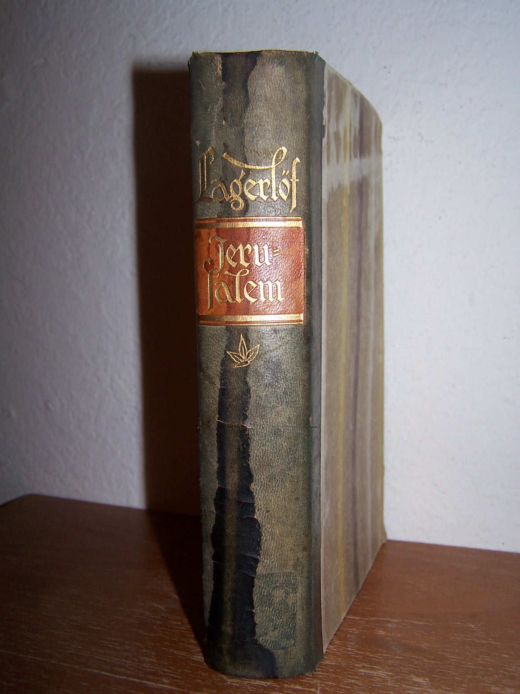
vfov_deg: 49.0
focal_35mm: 38
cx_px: 260
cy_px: 347
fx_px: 761
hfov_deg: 37.7
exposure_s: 1/60
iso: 80
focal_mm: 6.3
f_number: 2.8
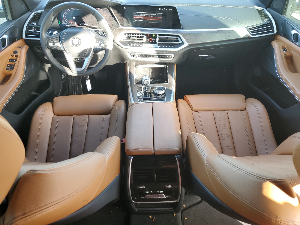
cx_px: 150
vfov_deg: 53.1
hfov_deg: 67.3
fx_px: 225
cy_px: 112
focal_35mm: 26
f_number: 1.5
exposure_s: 1/60.2
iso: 56
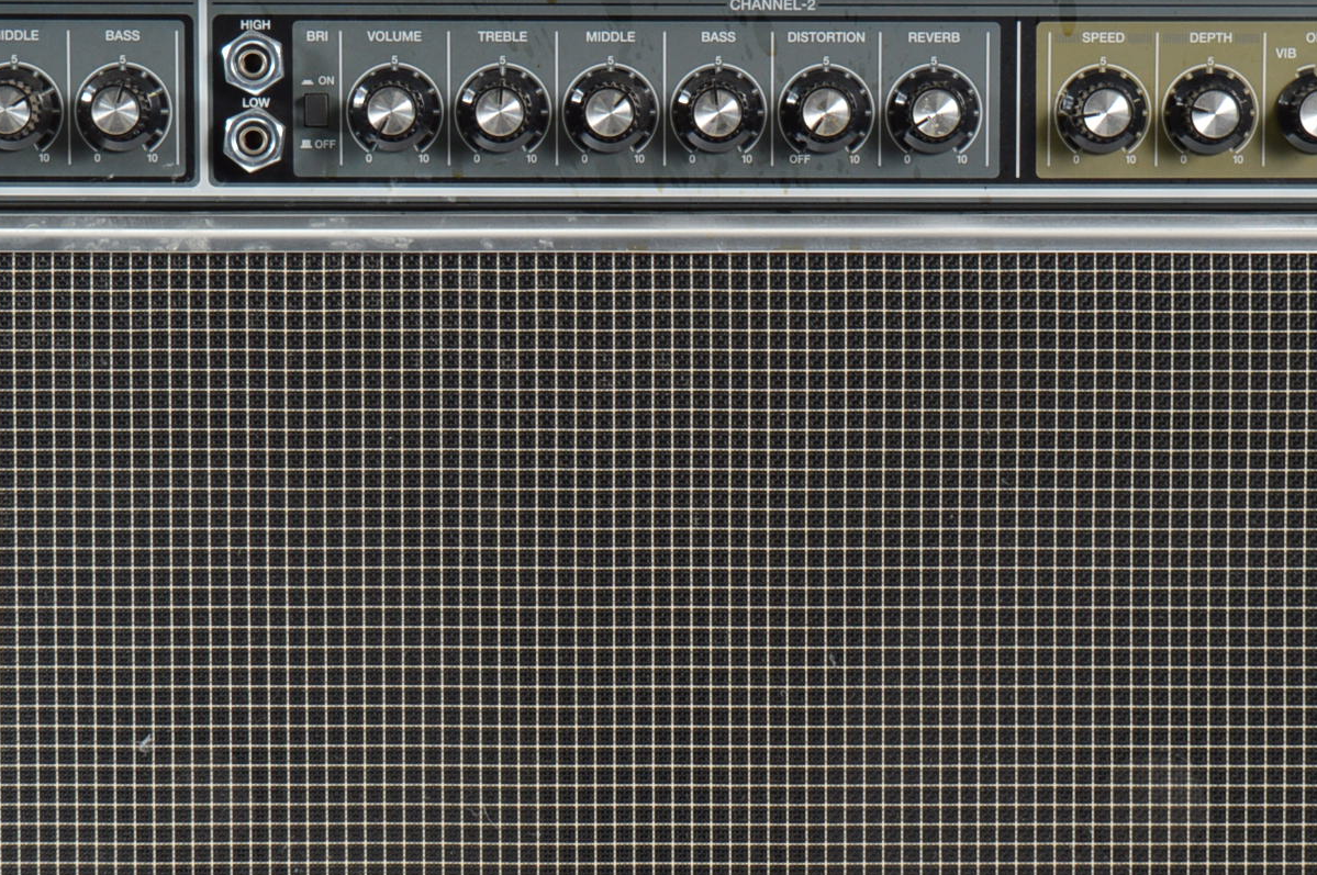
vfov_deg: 8.6
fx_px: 5775
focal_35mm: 158
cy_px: 731
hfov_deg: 13.0
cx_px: 741
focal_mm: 42
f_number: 9
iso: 200
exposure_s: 1/80
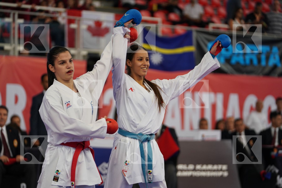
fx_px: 1065
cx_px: 141
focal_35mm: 136
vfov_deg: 10.1
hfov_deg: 15.1
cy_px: 94
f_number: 2.8
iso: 1250
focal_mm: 136
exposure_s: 1/1000
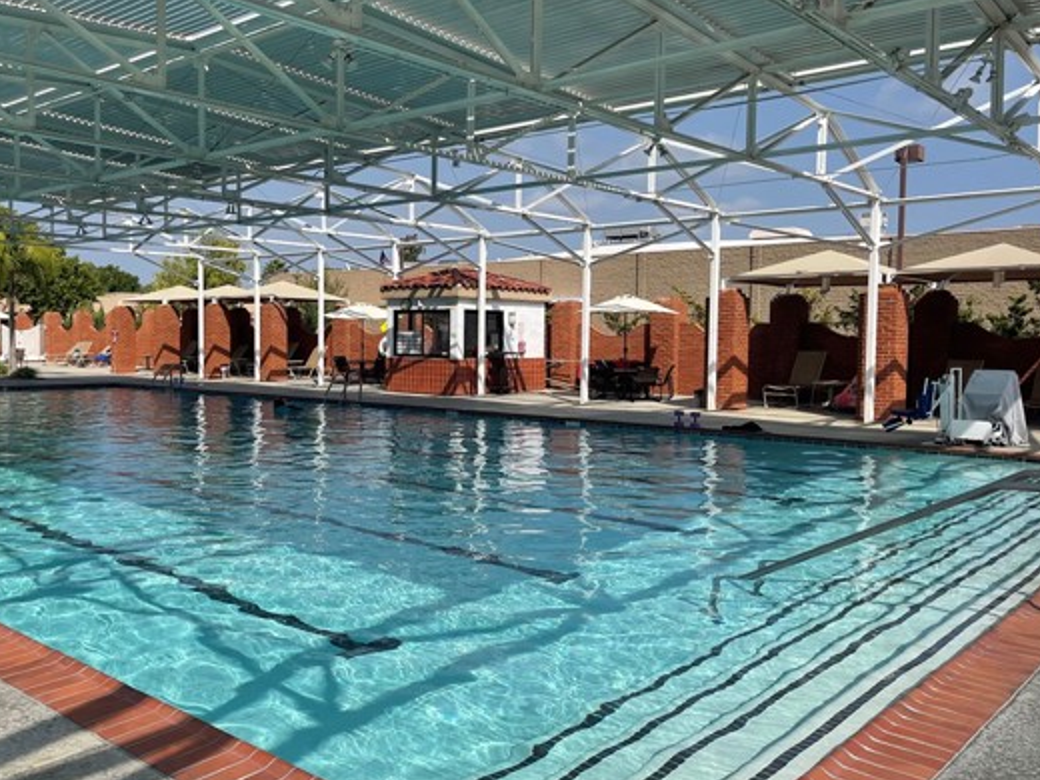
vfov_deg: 44.1
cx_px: 426
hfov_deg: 56.5
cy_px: 368
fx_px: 961
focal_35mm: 32
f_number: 1.6
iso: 32
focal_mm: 5.1
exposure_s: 1/5128
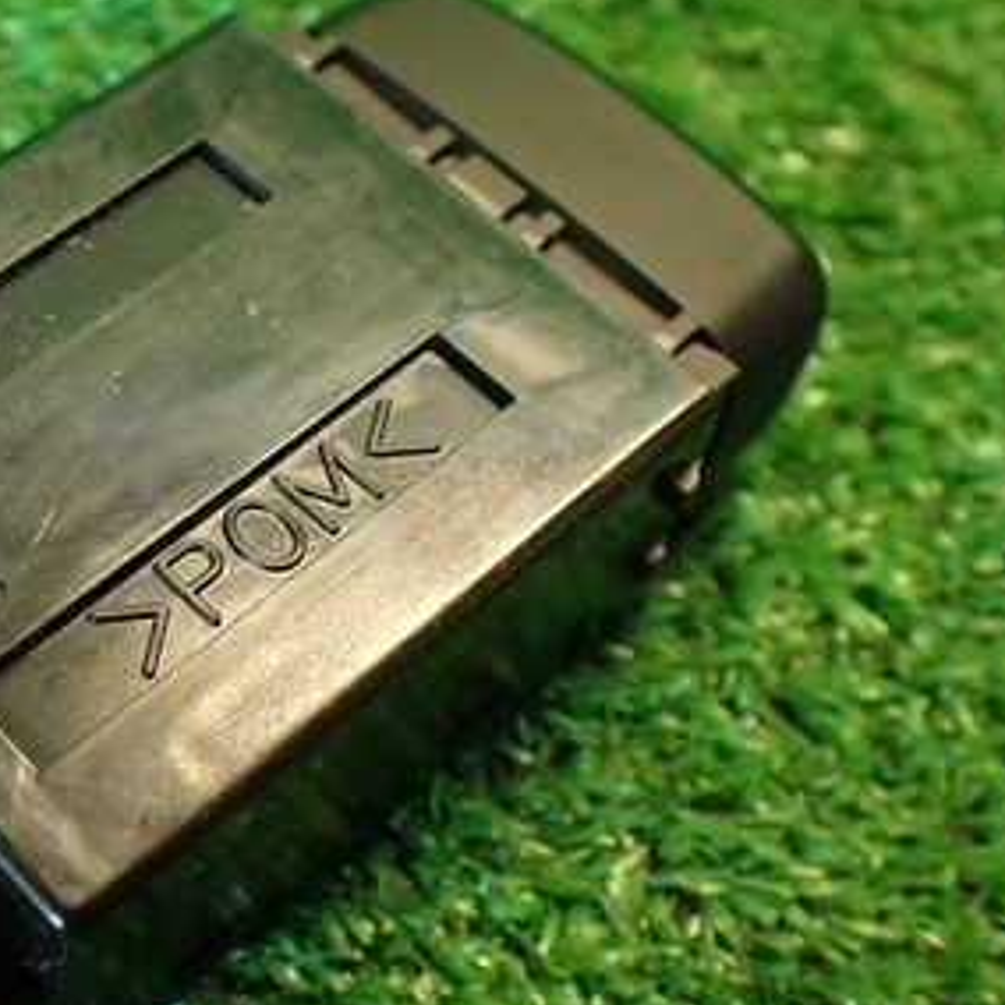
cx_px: 138
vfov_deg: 30.5
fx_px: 1839
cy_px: 545
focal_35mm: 56
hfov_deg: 29.5
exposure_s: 1/30
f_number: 2.3
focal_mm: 5.4
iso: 320
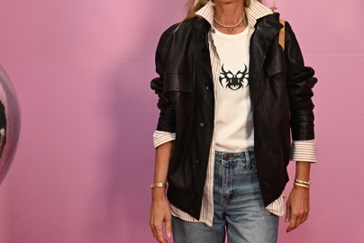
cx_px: 240
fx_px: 587
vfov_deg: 23.0
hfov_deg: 34.2
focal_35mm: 58
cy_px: 38
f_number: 4.5
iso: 4000
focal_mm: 34
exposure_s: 1/800
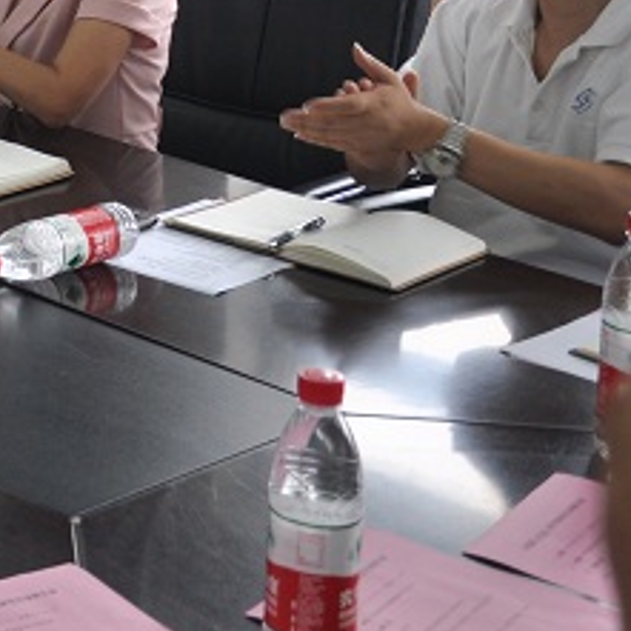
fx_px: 2138
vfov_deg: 16.1
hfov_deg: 14.6
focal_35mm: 104
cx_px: -531
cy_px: -143
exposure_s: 1/60
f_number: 3.8
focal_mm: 21
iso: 200
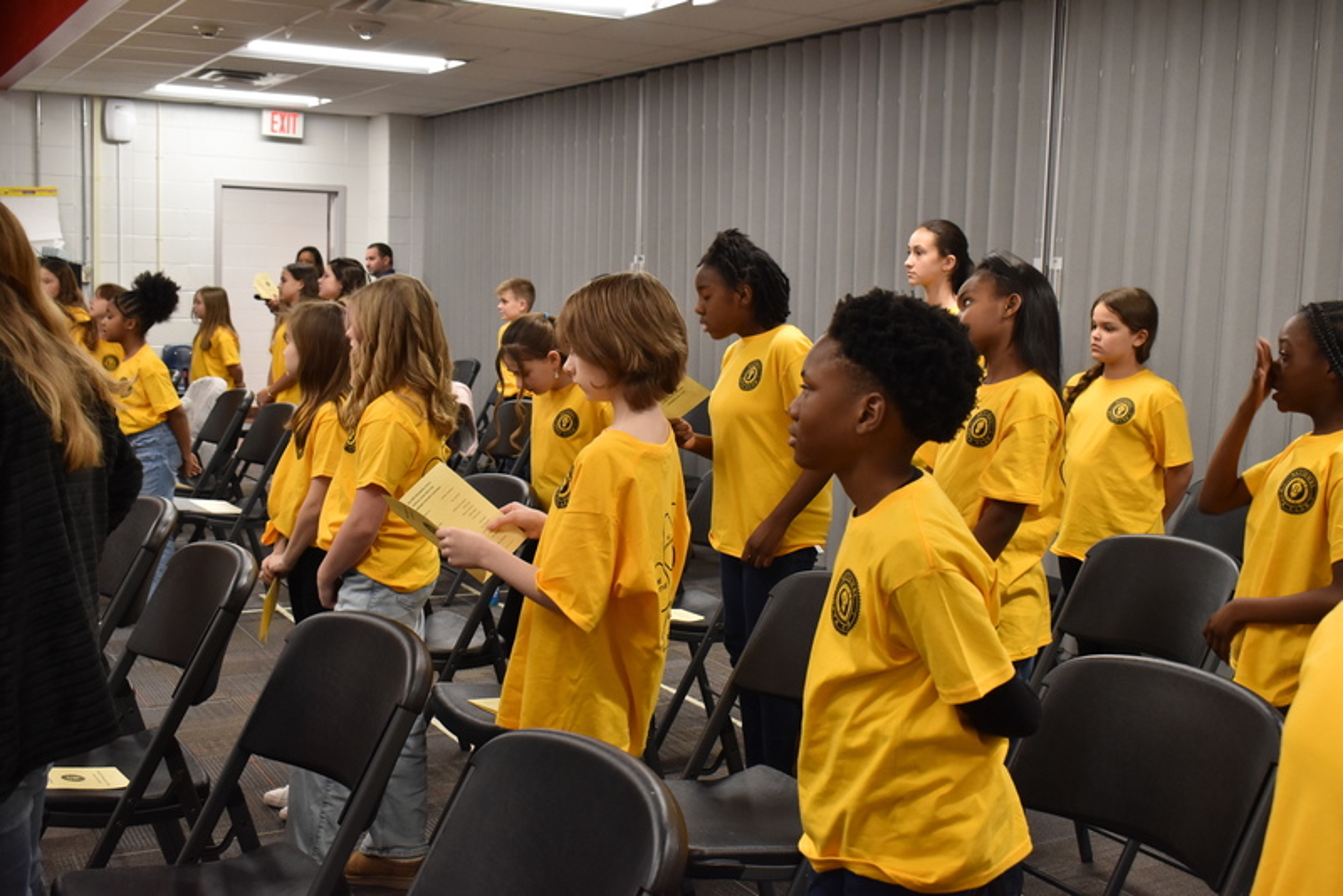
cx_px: 672
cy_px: 448
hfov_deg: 49.5
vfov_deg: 34.2
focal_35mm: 39
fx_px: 1455
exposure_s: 1/40
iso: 1100
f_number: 7.1
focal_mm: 26
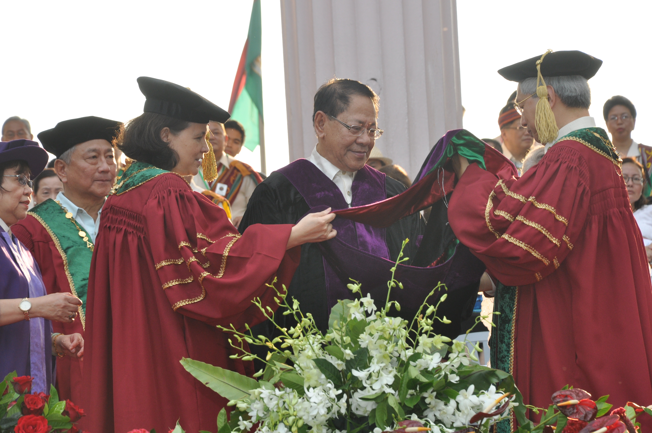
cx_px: 326
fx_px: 2849
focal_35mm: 158
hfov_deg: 13.1
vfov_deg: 8.7
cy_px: 216
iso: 400
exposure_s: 1/200
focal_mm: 105
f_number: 10
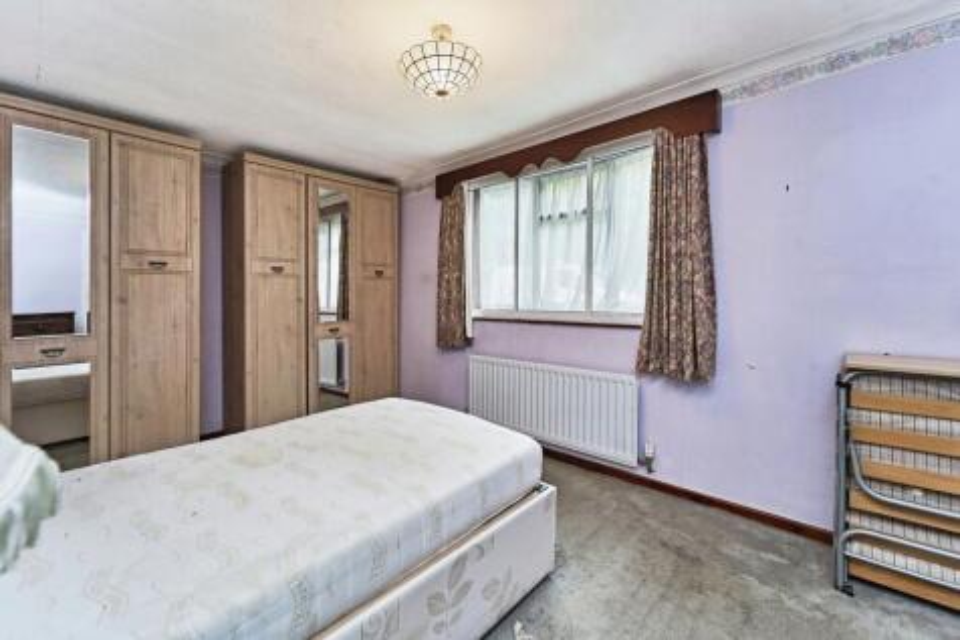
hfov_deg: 104.3
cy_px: 320
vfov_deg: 81.2
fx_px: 373
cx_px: 480
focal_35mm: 14
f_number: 8
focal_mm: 14
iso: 400
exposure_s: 1/30
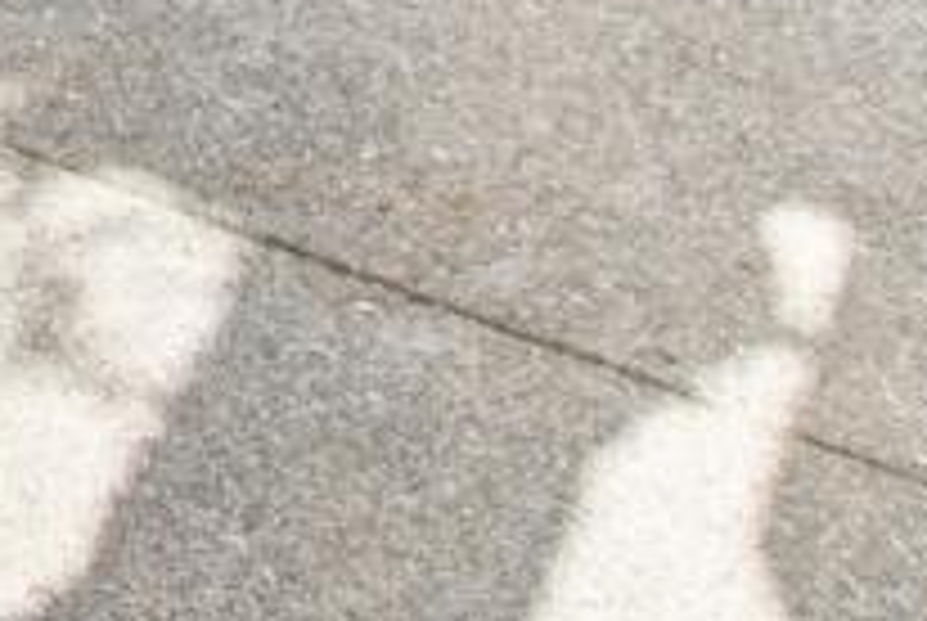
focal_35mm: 102
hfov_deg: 14.0
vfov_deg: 9.7
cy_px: -1346
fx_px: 2630
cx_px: -1282
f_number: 14
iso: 100
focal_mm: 14
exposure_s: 1/50
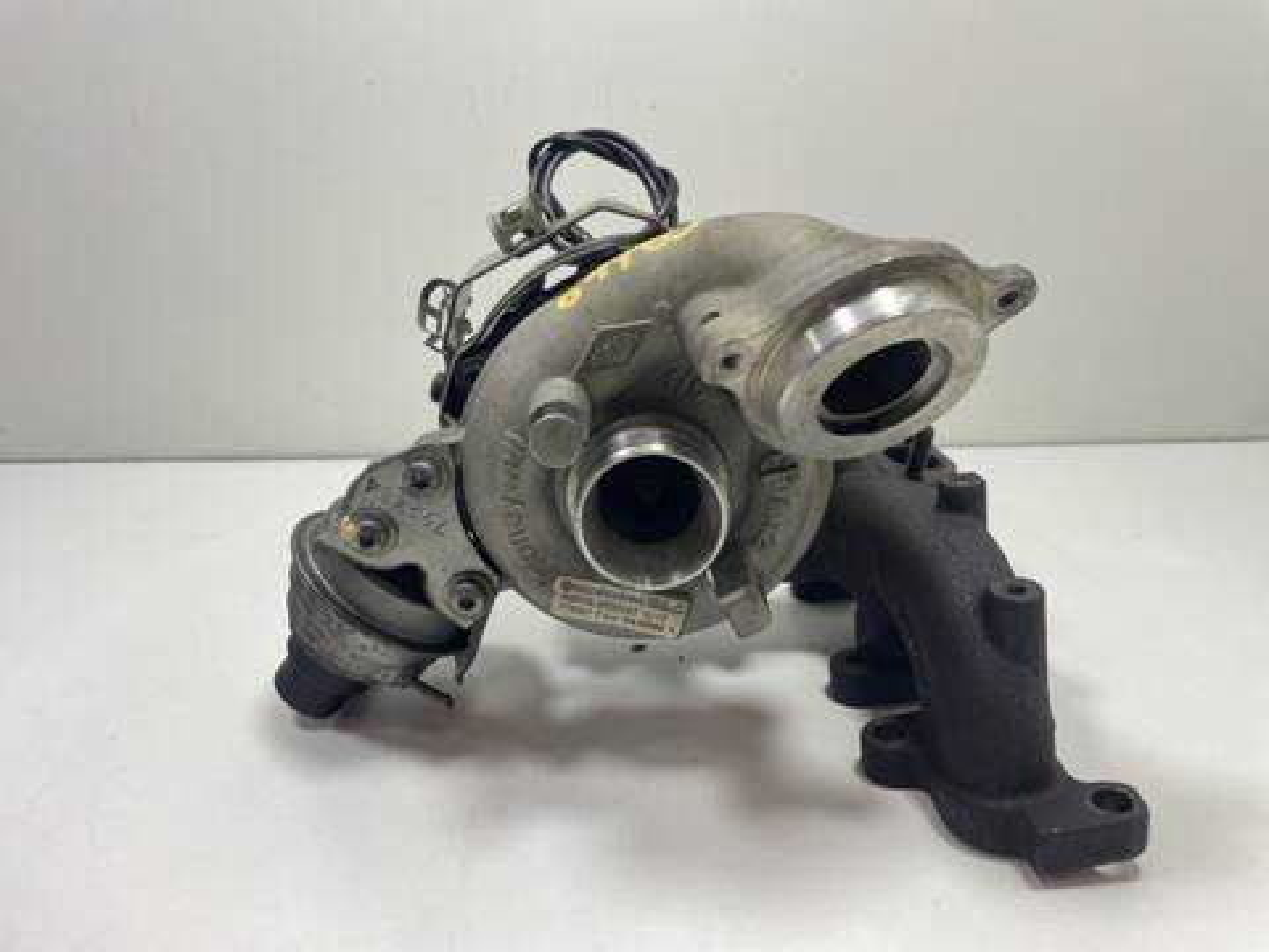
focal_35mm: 26
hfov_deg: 67.3
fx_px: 953
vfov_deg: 53.1
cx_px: 634
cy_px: 476
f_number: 1.6
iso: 100
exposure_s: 1/100
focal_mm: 4.2
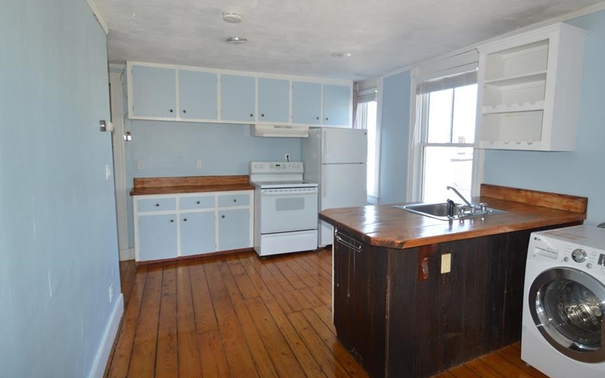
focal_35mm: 19
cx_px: 331
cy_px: 177
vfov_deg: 61.4
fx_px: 318
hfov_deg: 86.9
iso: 400
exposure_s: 1/80
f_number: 4
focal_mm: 11.5
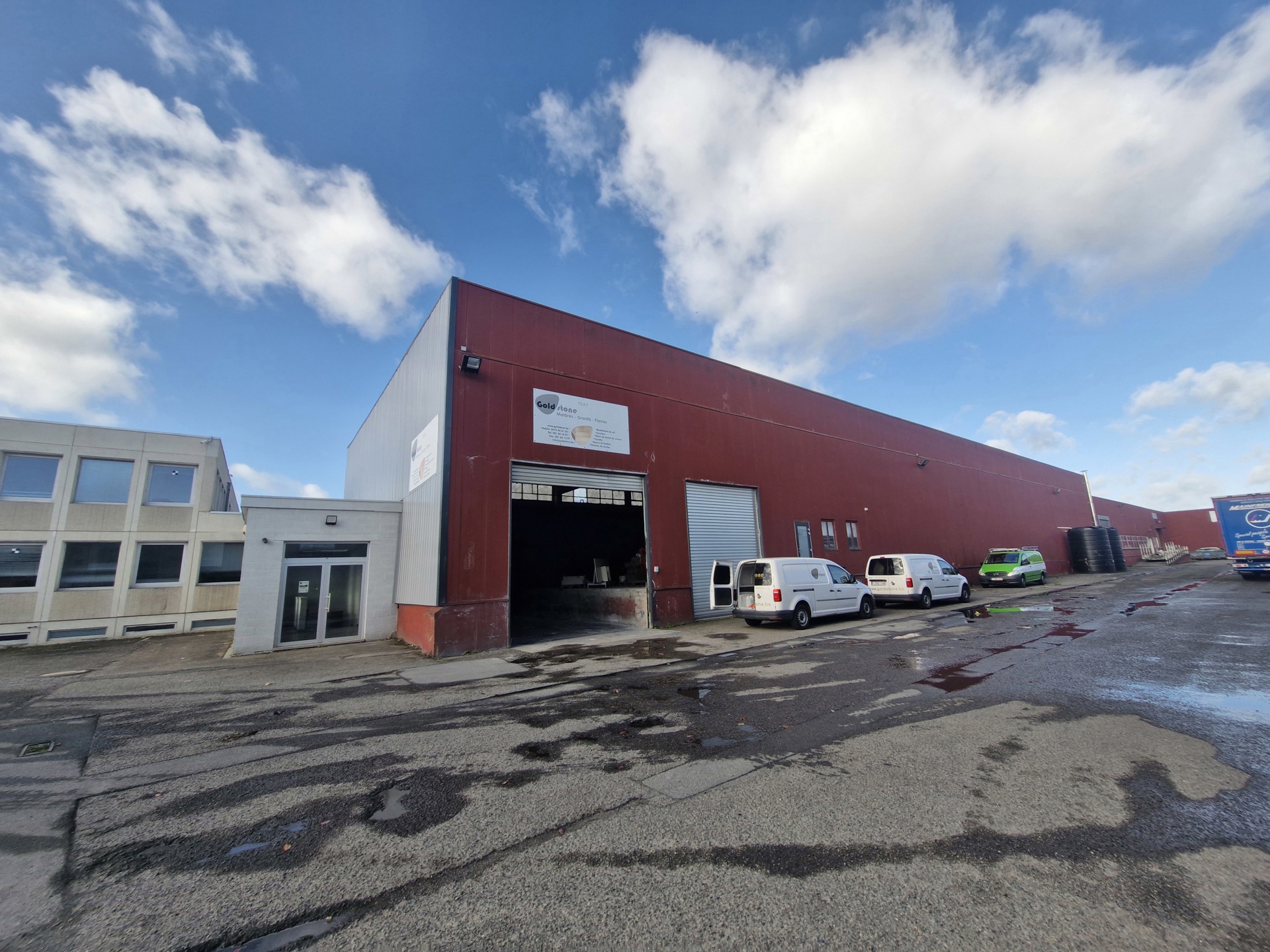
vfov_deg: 89.9
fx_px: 477
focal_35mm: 13
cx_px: 635
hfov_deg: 106.2
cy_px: 476
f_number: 2.2
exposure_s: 1/938
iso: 50
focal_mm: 1.74
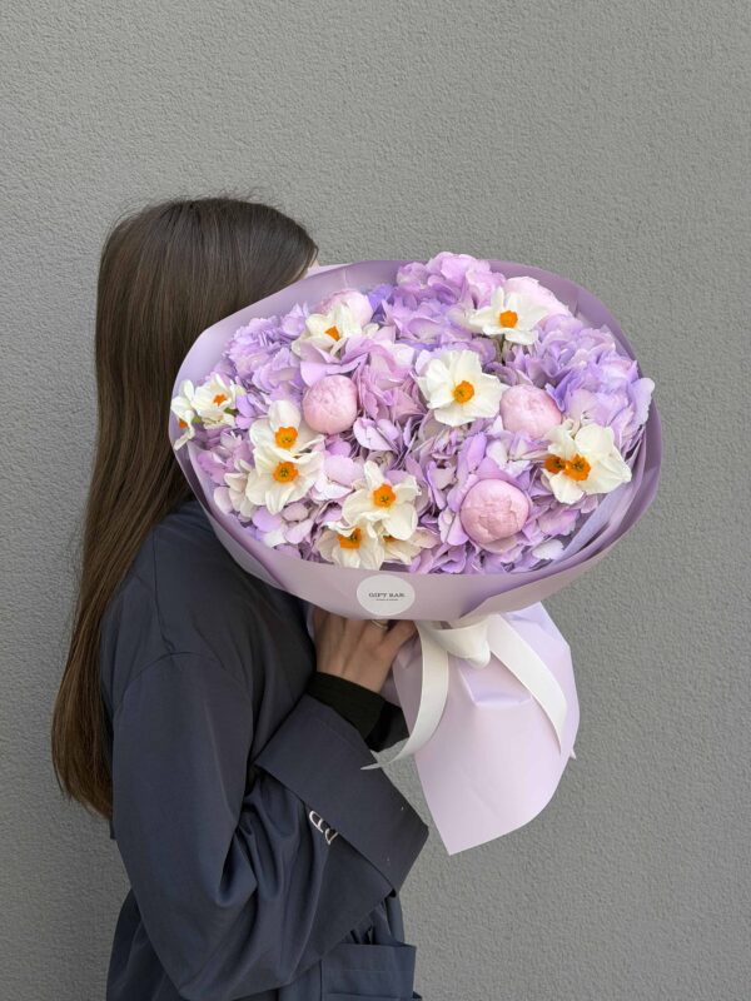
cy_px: 500
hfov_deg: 30.3
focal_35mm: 48
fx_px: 1388
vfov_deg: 39.7
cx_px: 376
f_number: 1.78
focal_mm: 6.76
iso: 64
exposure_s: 1/1100
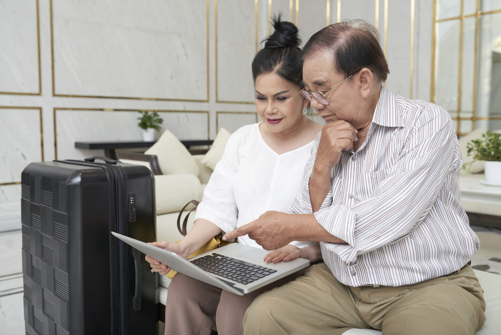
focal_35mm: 35
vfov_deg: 37.9
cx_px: 250
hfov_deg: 54.4
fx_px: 487
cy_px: 168
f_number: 4
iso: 320
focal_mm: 35
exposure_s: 1/250
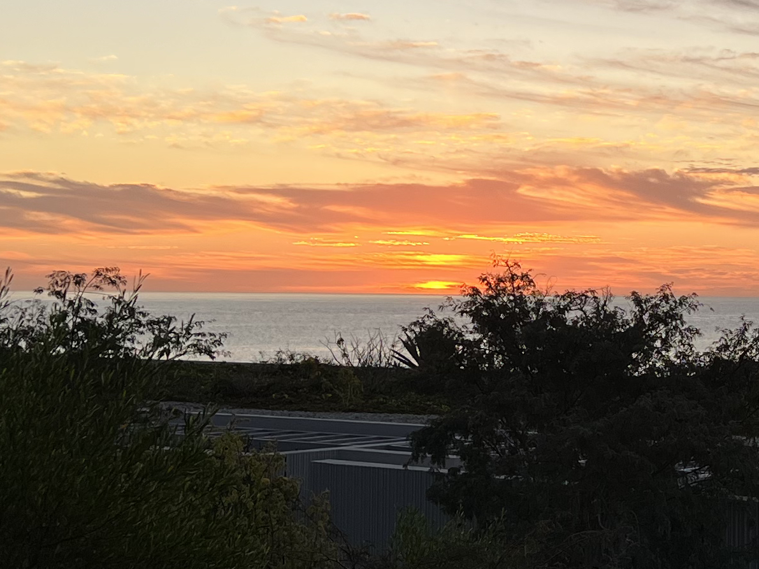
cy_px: 287
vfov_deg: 16.8
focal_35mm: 88
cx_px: 618
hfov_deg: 21.9
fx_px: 1929
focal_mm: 5.7
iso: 50
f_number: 1.5
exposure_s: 1/917
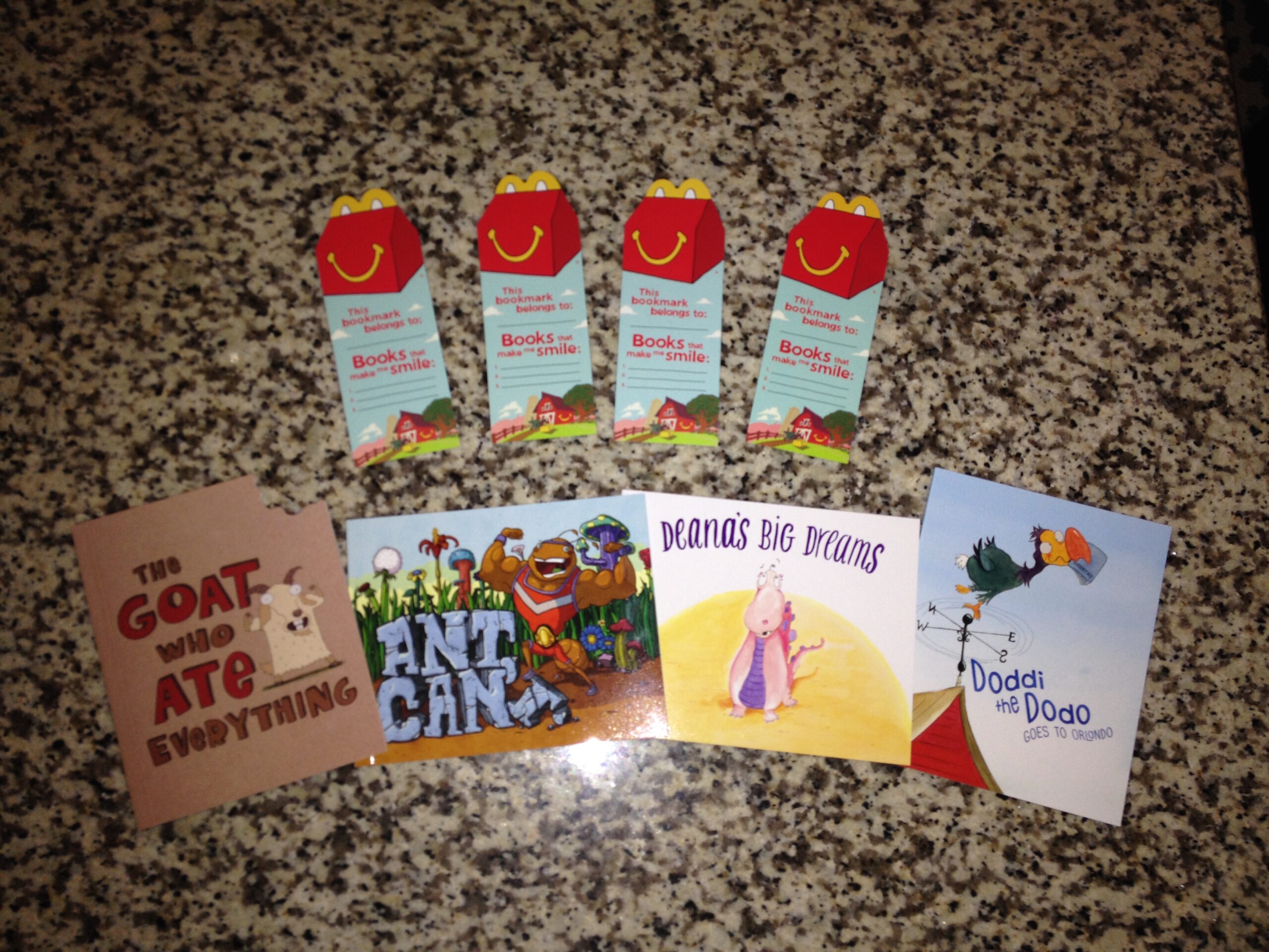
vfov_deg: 40.7
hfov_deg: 52.6
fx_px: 1283
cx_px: 634
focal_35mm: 35
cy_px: 476
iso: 50
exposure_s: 1/20
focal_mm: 4.28
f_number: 2.4
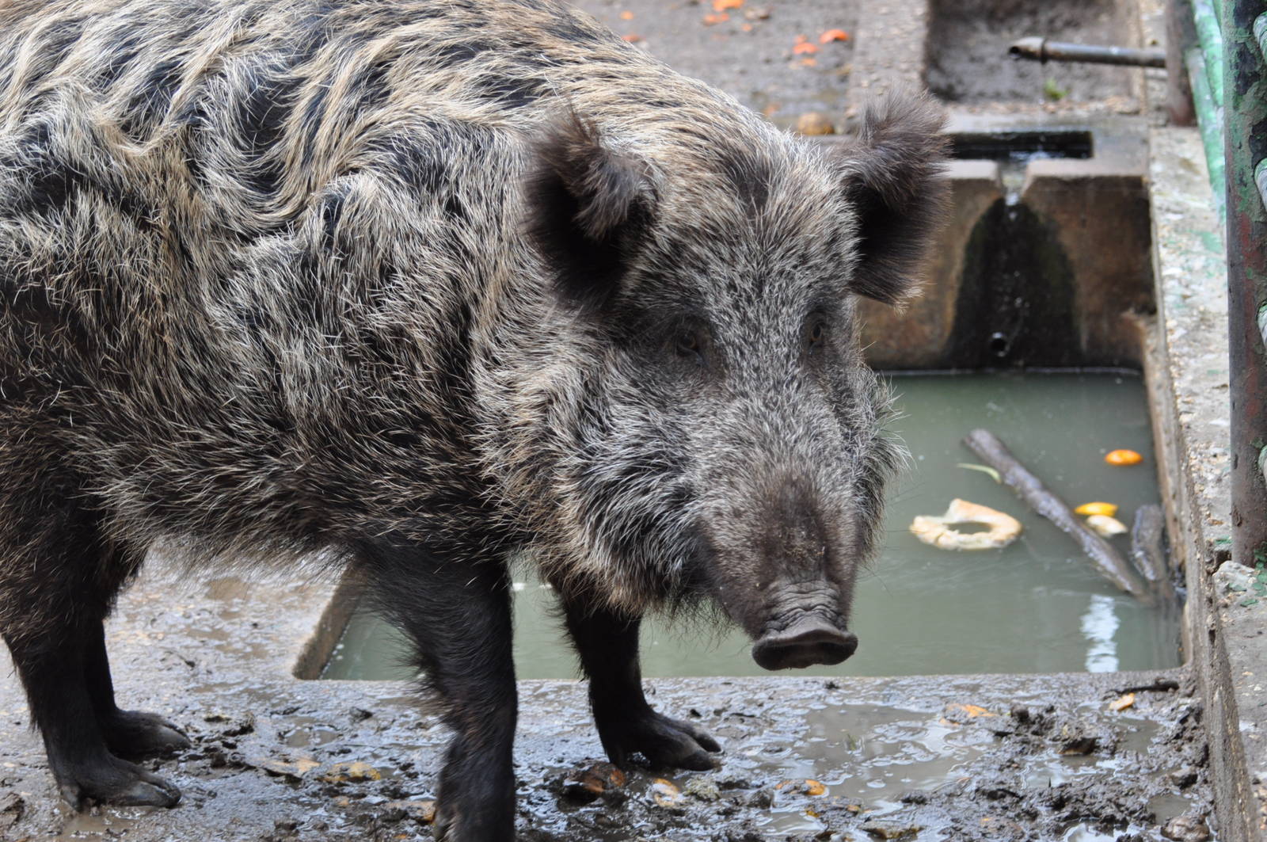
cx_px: 634
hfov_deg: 19.5
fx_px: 3691
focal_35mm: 105
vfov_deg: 13.0
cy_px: 421
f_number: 4.5
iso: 640
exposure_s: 1/250
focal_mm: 70
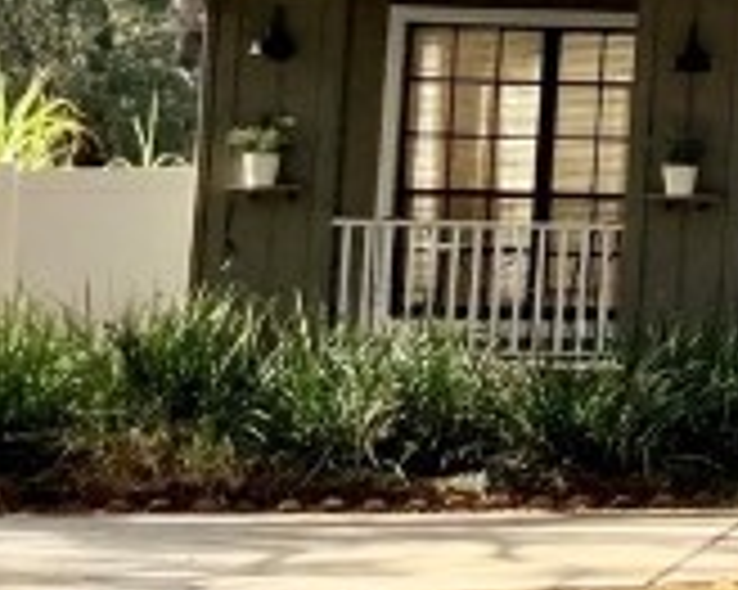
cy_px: -203
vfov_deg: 8.6
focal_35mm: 177
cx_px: 1746
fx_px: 3864
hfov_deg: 9.7
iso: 16
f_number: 1.8
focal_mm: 3
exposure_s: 1/551
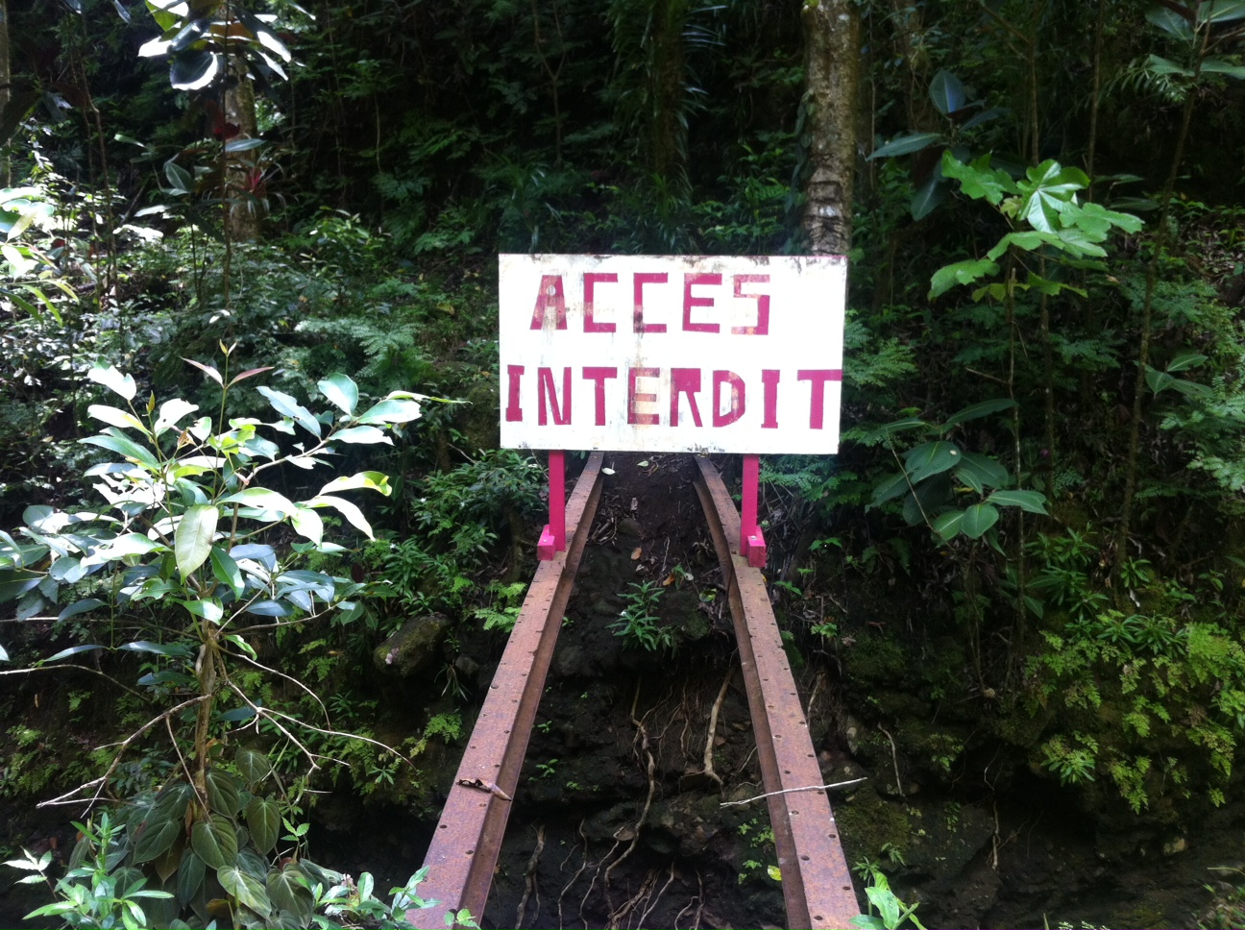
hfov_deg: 52.7
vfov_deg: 40.6
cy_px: 465
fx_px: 1257
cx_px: 622
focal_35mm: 35
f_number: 2.8
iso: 100
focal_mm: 3.85
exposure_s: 1/60
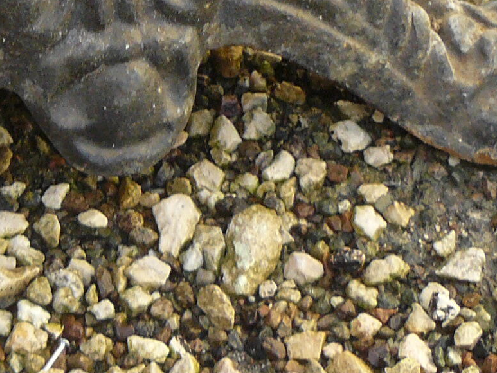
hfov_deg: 13.6
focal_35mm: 143
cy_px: -105
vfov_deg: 10.2
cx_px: 19
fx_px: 2053
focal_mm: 6
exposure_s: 1/125
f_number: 3.2
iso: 100
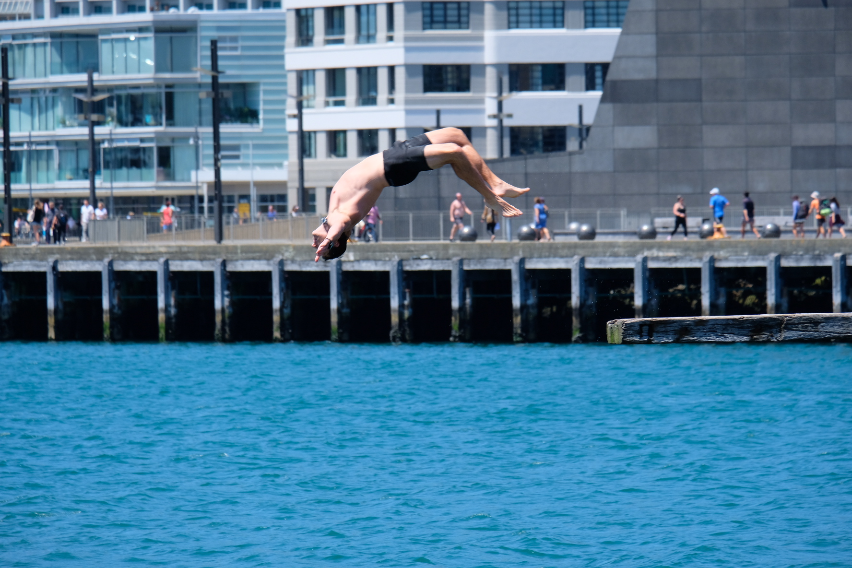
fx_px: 8164
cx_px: 426
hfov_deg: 6.0
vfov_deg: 4.0
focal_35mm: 345
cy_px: 284
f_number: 8
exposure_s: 1/450
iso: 400
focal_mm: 230
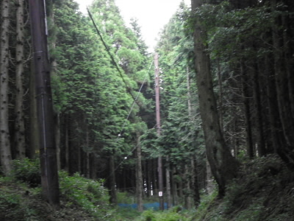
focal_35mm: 77
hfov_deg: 25.3
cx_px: 147
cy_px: 110
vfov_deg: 19.1
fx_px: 654
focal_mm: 13.9
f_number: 5.9
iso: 640
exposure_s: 1/100
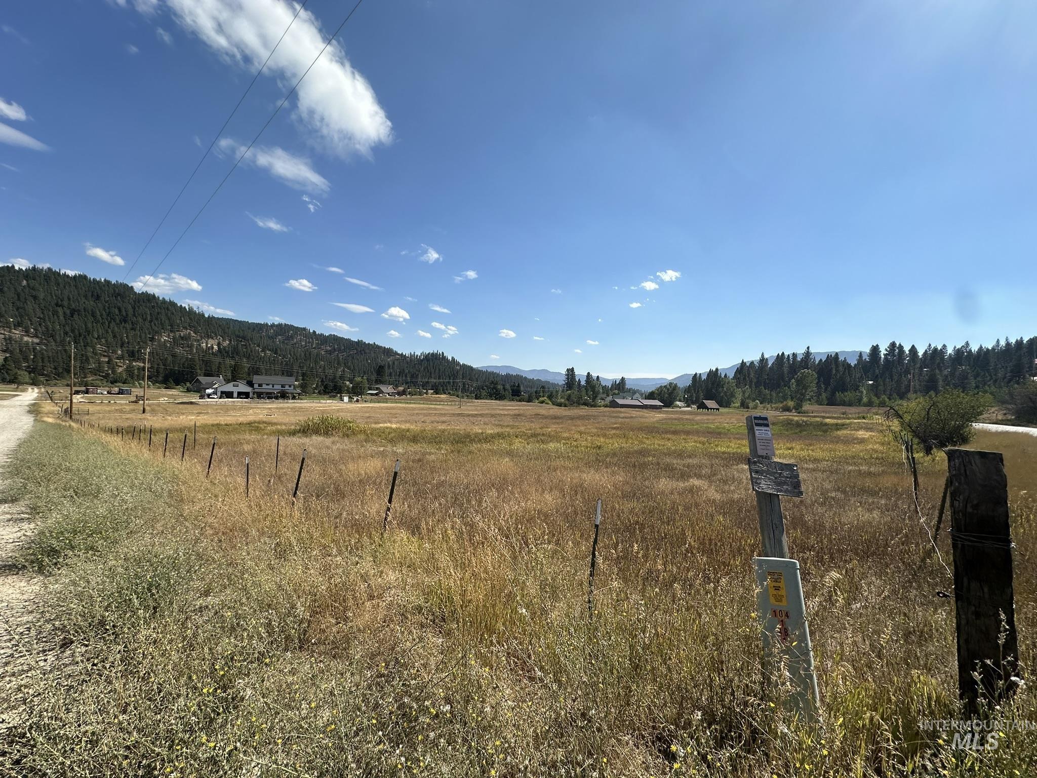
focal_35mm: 14
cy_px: 389
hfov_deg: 102.1
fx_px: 419
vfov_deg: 85.7
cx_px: 518
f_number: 2.2
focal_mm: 2.22
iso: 50
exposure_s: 1/2747
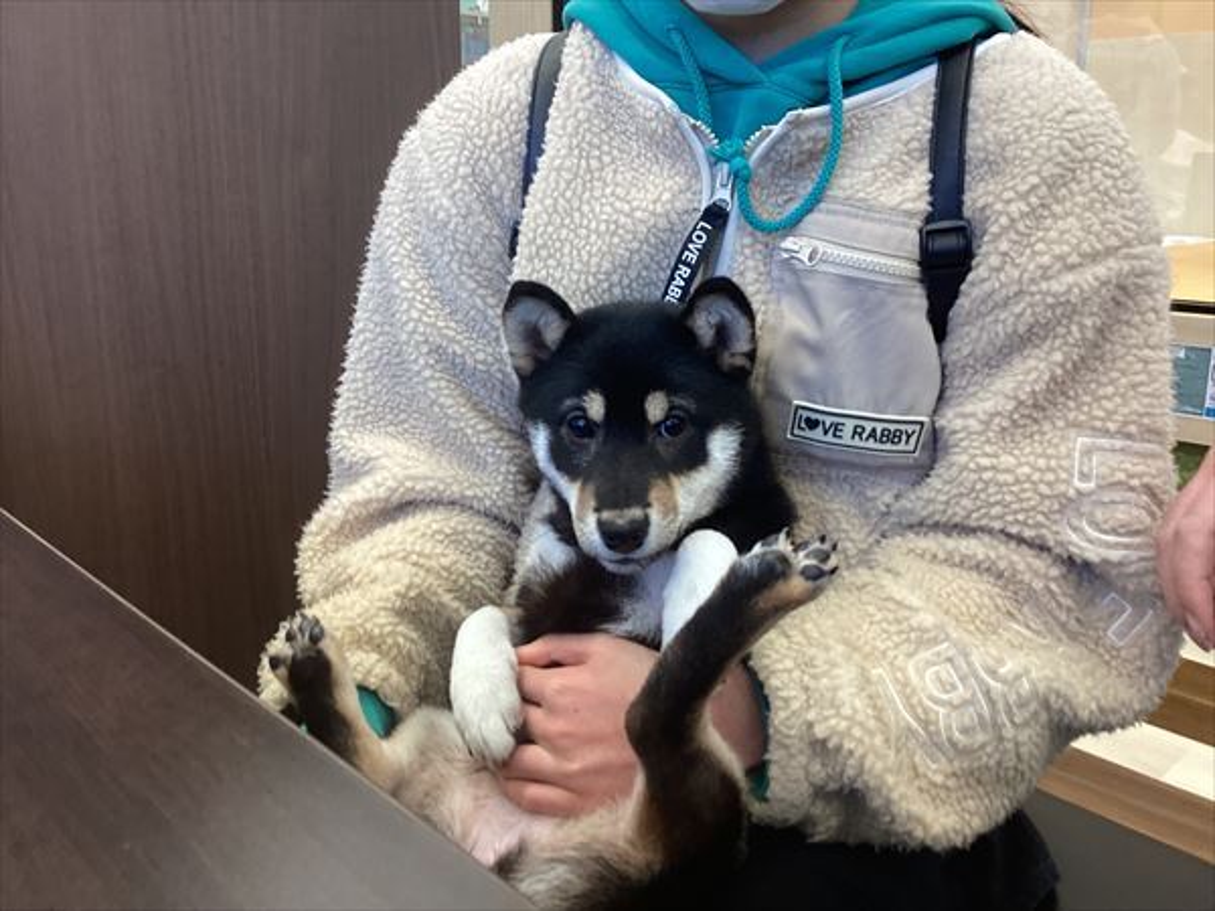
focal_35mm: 31
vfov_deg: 45.4
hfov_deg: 58.4
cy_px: 456
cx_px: 608
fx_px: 1088
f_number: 2.4
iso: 80
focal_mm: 3.3
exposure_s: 1/100
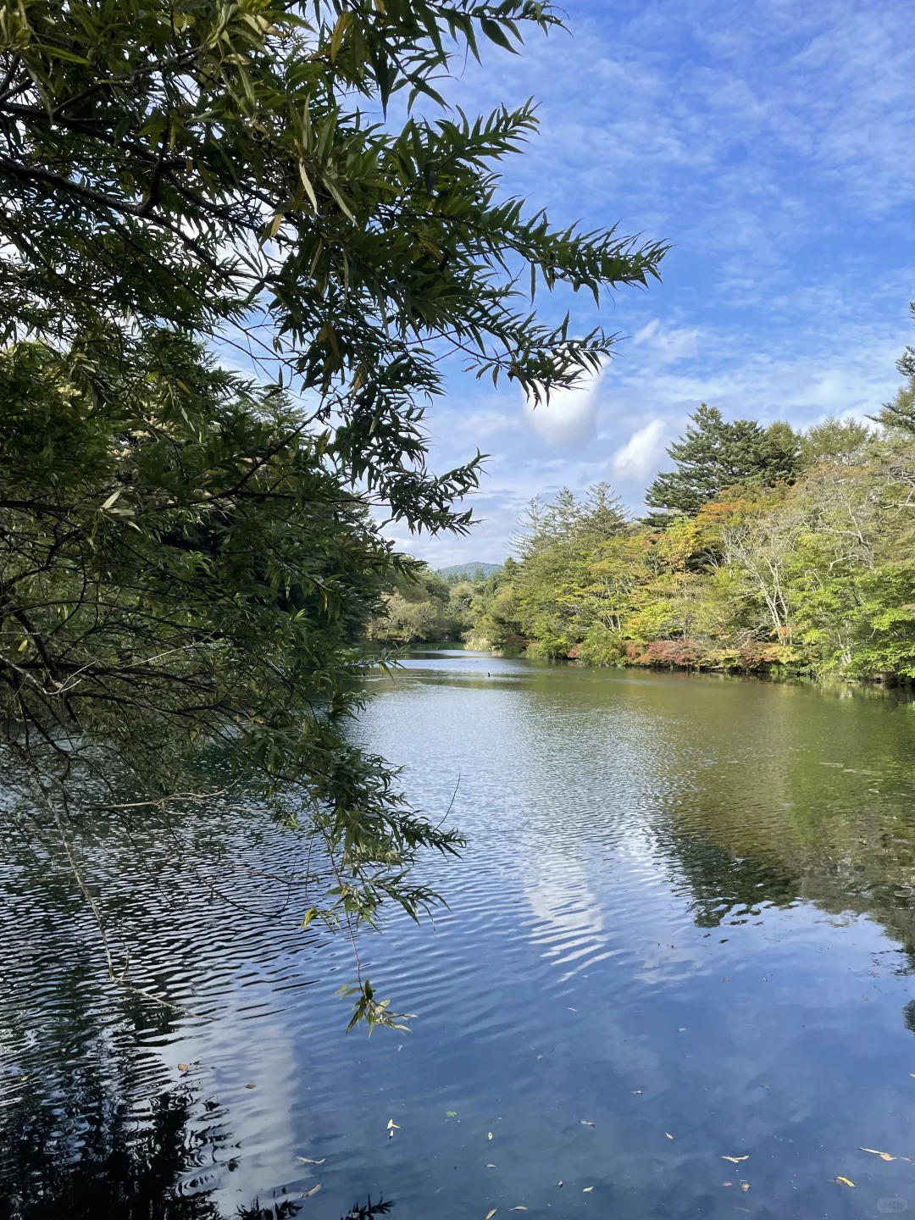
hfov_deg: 53.1
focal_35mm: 26
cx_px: 458
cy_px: 610
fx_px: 916
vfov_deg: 67.3
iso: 32
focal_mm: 4.2
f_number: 1.6
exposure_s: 1/1618
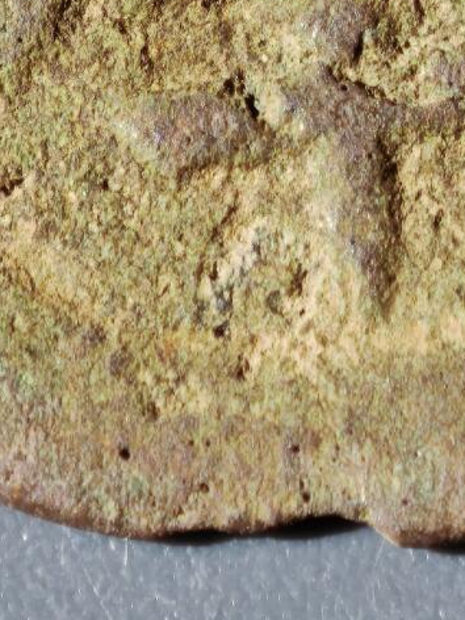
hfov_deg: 3.5
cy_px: -225
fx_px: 7720
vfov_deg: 4.6
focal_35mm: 431
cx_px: 275
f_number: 2
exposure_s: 1/100
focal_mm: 9
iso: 320
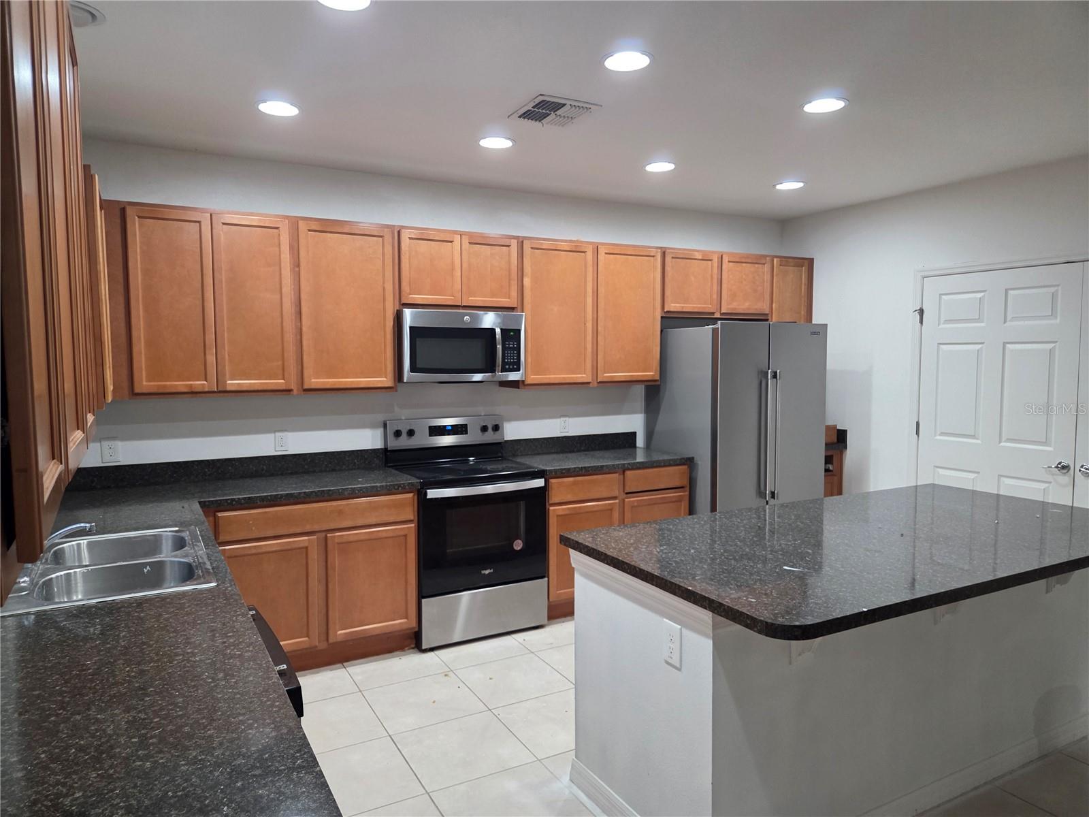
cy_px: 408
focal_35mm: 23
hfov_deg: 73.9
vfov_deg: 58.9
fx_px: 724
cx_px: 544
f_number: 1.8
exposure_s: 1/120
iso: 640
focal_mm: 5.4
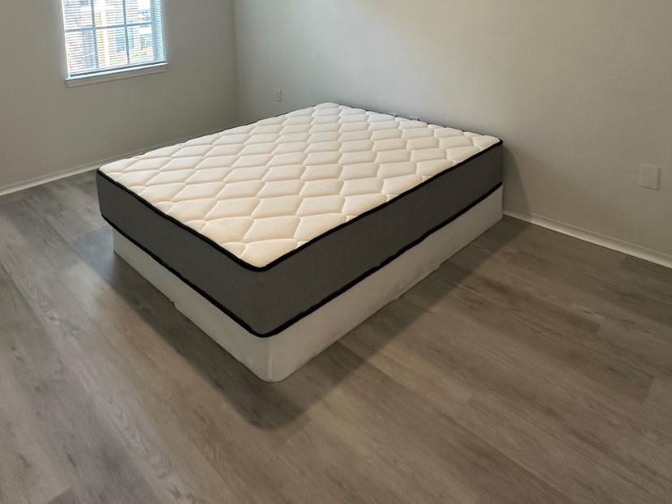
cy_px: 44
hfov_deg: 65.0
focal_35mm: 27
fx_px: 524
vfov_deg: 46.0
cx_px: 286
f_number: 2.2
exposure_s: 1/60
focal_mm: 2.22
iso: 200
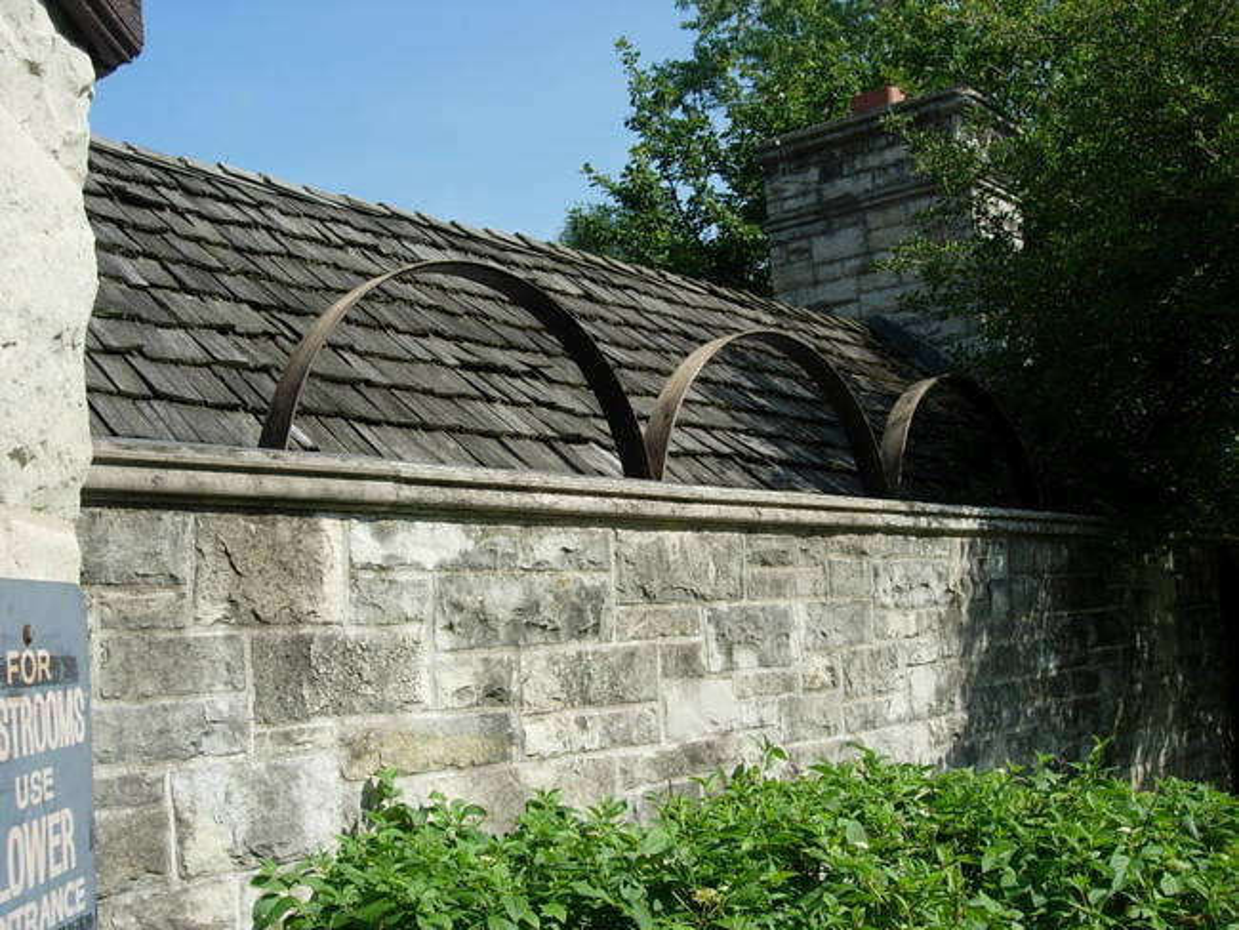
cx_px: 620
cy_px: 465
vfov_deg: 37.7
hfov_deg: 49.0
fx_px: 1361
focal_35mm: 38
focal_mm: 7.8
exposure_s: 1/558
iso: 64
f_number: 4.8
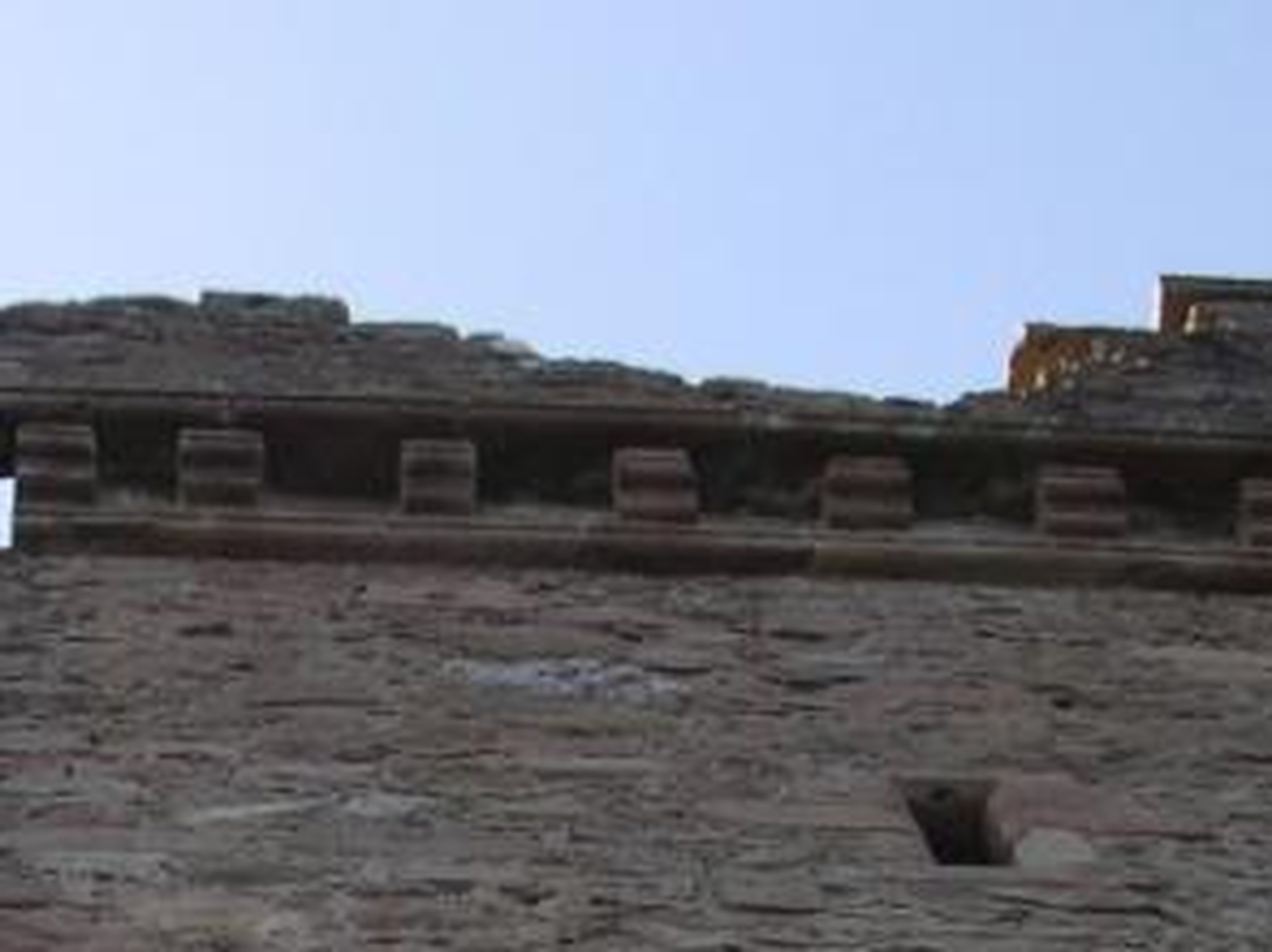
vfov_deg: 10.9
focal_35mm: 132
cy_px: 1305
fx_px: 4849
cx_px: -13
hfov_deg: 14.7
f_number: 2.8
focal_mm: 8
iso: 100
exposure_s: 1/442
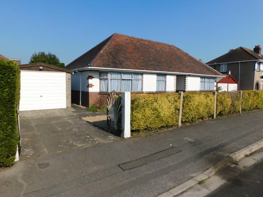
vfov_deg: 58.9
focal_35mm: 23
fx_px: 175
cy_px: 98
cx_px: 132
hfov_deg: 73.9
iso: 125
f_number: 6
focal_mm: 4
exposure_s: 1/800
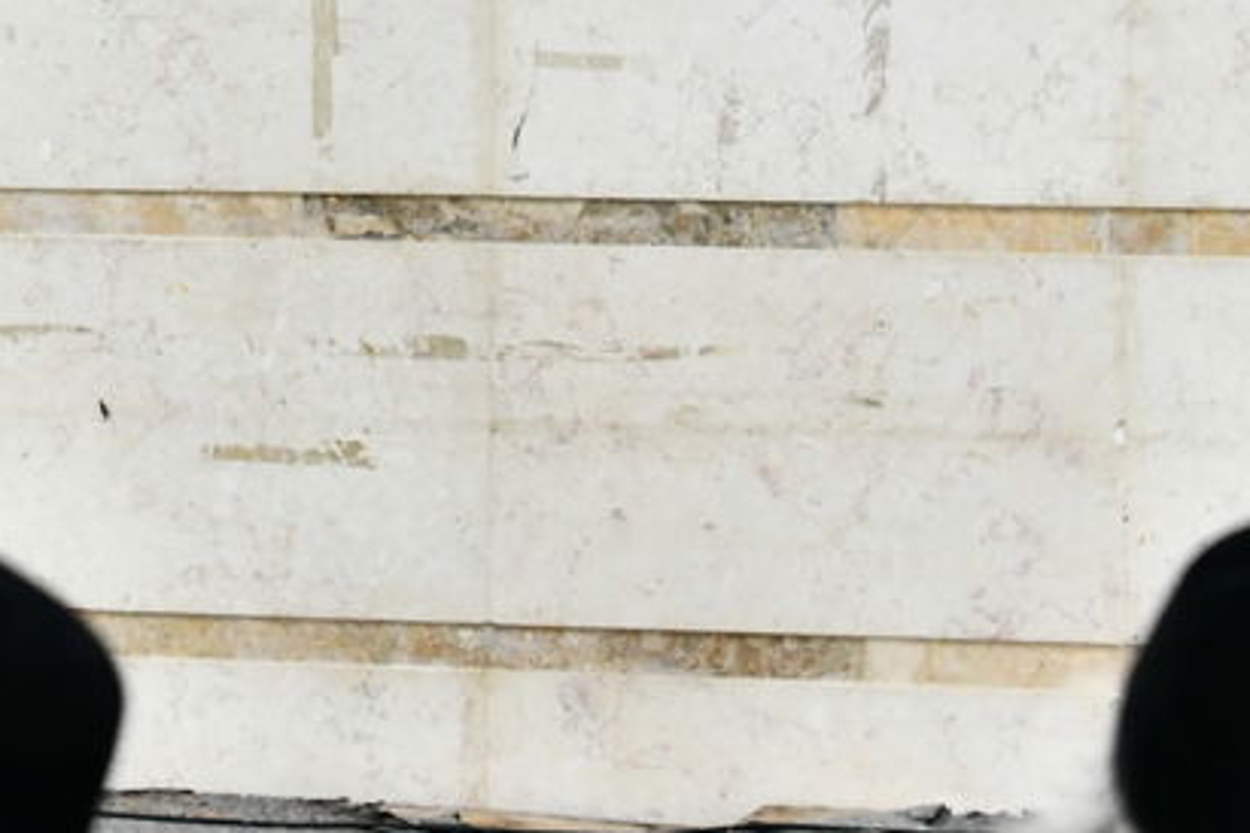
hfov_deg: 9.6
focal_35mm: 211
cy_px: -318
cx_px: -262
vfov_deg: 6.4
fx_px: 7326
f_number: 5.6
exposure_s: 1/125
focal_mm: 62
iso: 2500
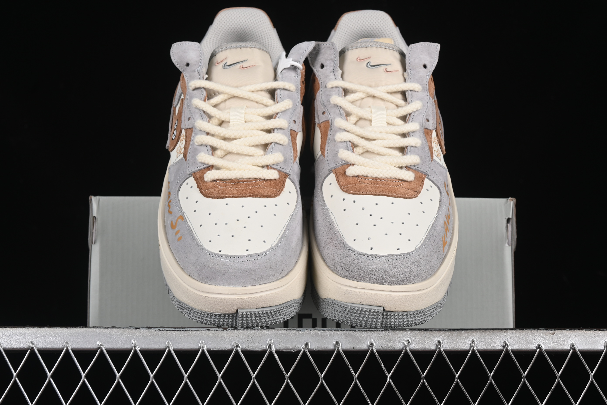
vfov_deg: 18.2
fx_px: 1264
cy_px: 202
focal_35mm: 75
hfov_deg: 27.0
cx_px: 304
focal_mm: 50
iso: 160
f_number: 8
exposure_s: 1/80
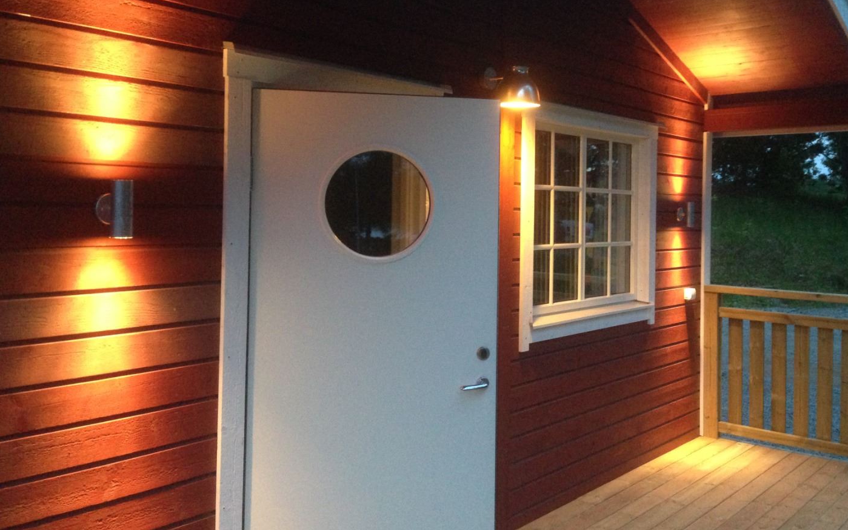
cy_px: 208
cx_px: 435
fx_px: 832
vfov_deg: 35.2
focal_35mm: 36
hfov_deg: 54.0
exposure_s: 1/15
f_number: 2.4
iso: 400
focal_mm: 4.13
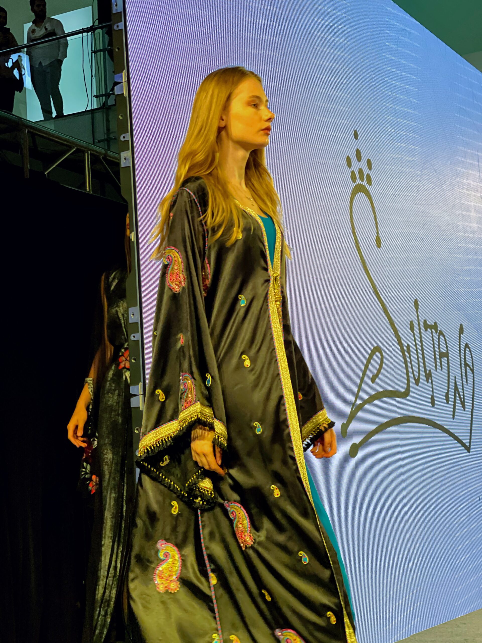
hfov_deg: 22.9
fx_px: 1188
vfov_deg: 30.3
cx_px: 241
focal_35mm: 64
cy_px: 322
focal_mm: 7.5
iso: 160
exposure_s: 1/120
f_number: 2.2
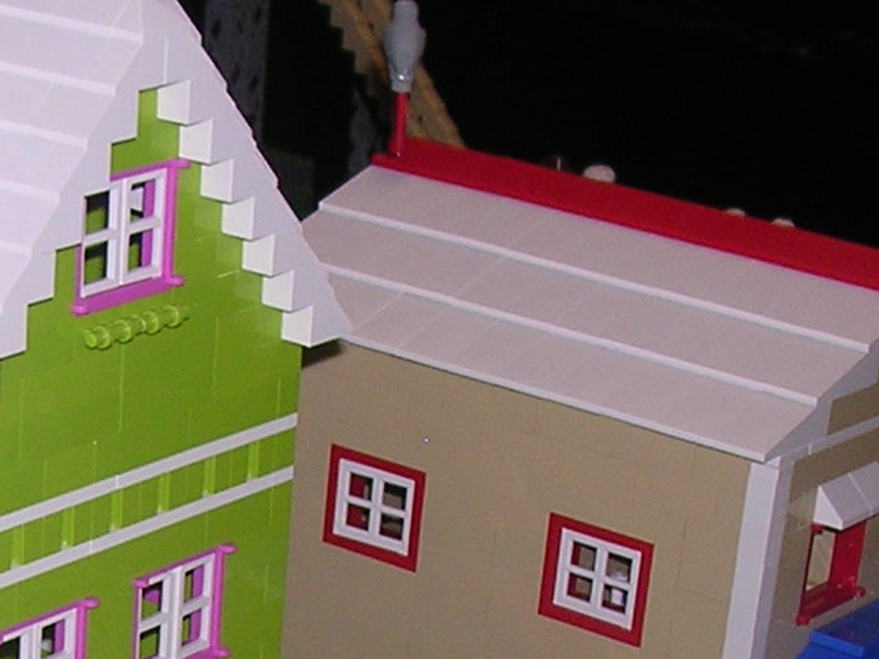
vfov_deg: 11.9
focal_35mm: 121
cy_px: 819
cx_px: -75
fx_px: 3072
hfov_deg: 15.9
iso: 100
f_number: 2.8
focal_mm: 5.8
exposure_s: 1/60.1
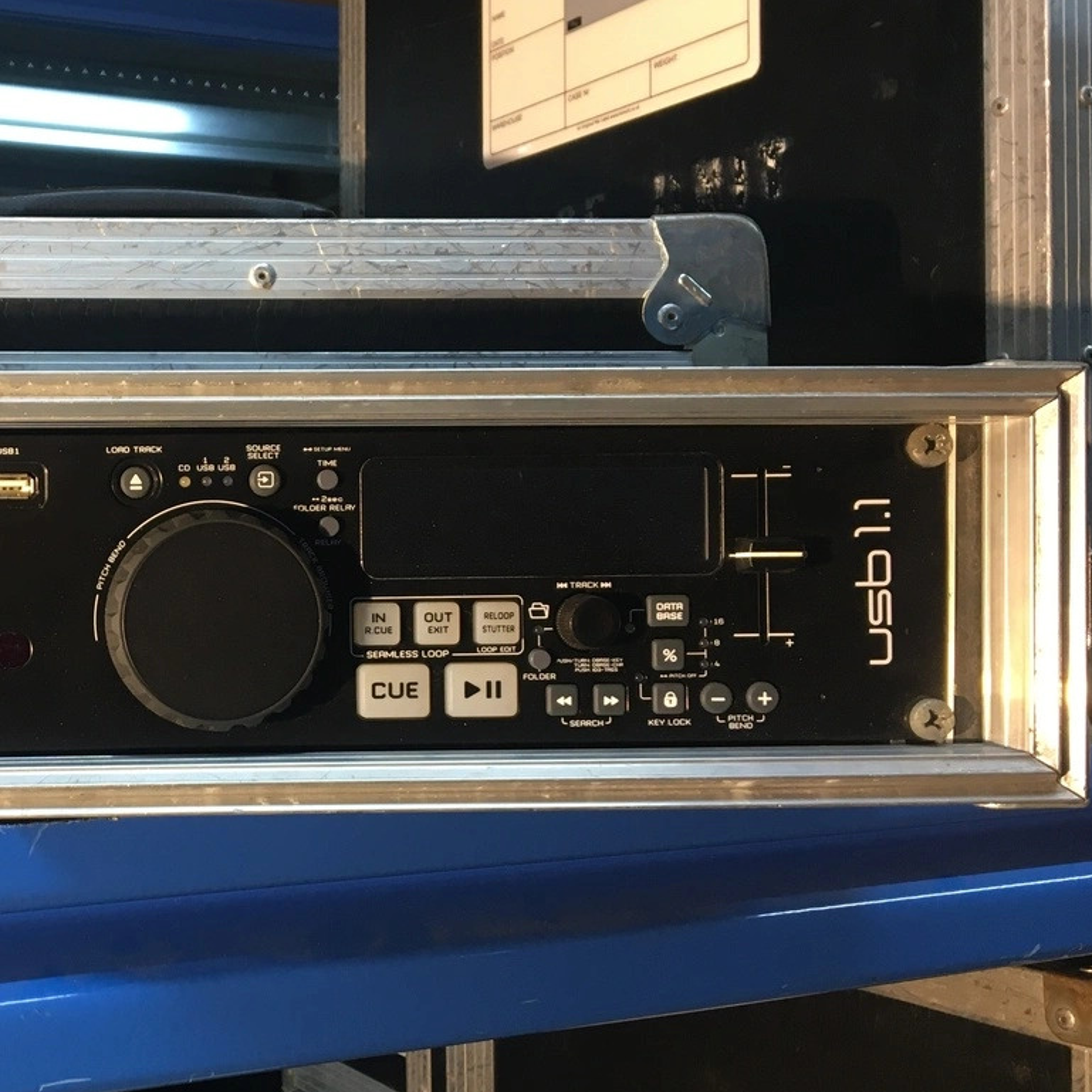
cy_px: 574
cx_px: 91
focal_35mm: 48
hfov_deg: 33.3
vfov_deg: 35.3
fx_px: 1713
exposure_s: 1/33
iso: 80
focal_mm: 4.15
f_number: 2.2
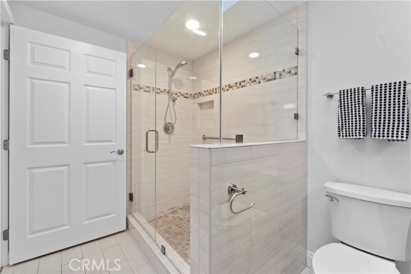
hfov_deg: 104.2
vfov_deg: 81.2
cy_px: 137
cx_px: 206
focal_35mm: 14
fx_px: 160
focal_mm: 14
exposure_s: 1/30
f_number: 9
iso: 640
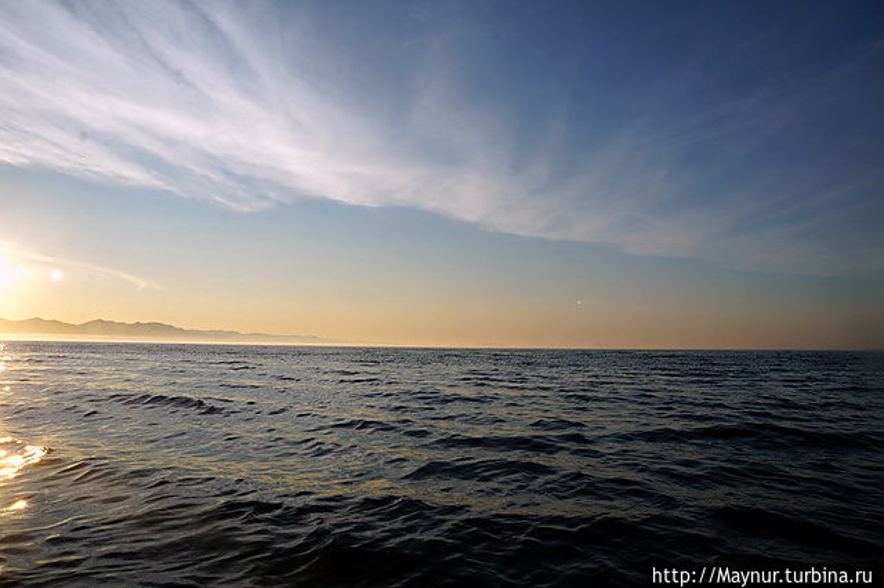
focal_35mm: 27
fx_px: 663
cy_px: 294
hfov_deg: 67.4
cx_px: 442
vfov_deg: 47.9
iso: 100
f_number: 13
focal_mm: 18
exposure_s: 1/125
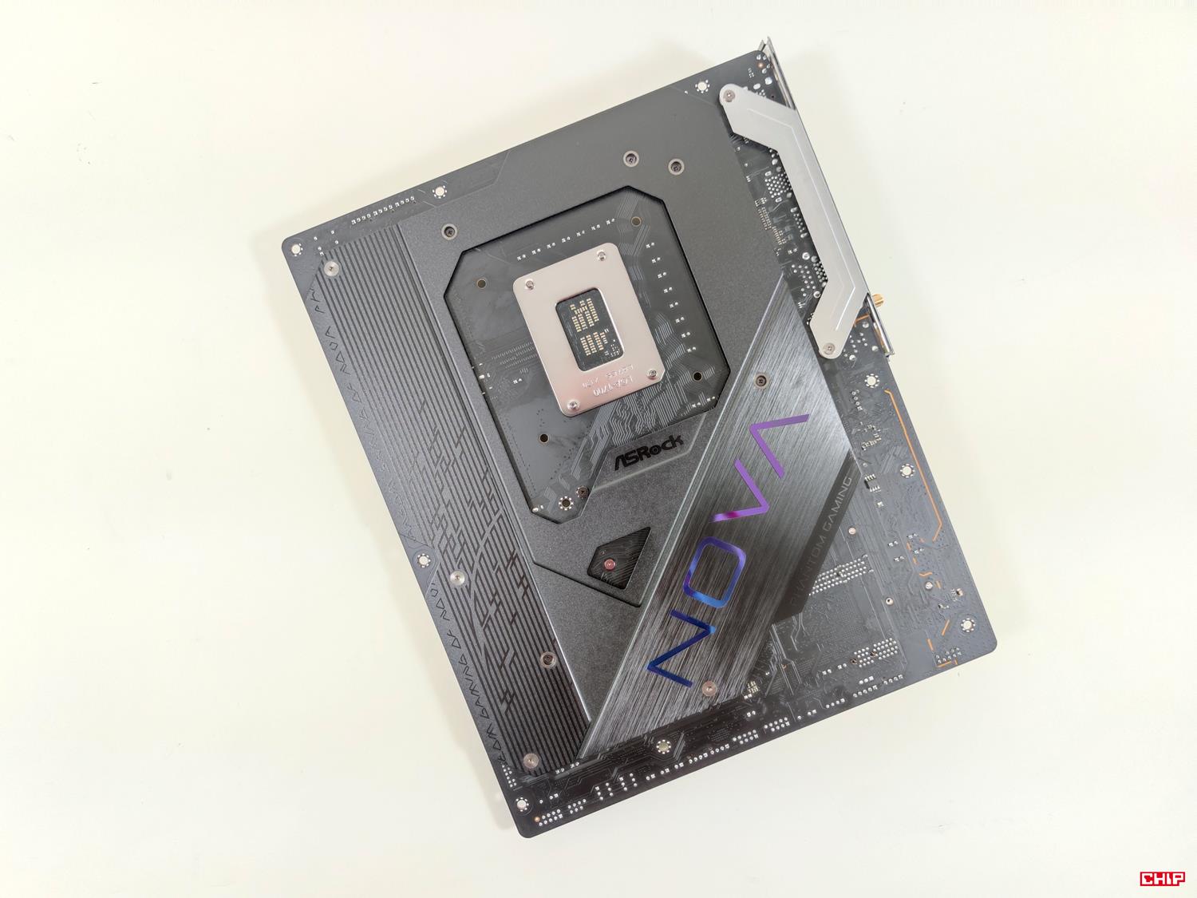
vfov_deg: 54.9
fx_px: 864
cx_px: 598
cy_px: 449
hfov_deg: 69.4
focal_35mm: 25
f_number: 1.85
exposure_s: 1/33
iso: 426
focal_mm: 6.78
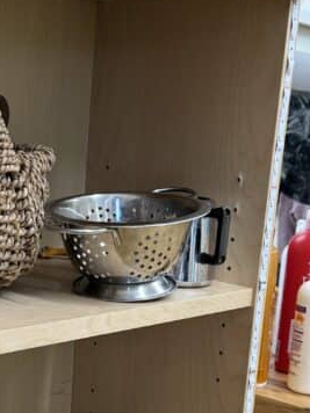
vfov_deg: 27.7
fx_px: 824
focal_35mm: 69
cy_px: 319
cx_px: 71
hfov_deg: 21.1
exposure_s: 1/100
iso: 200
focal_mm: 6.76
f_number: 1.78
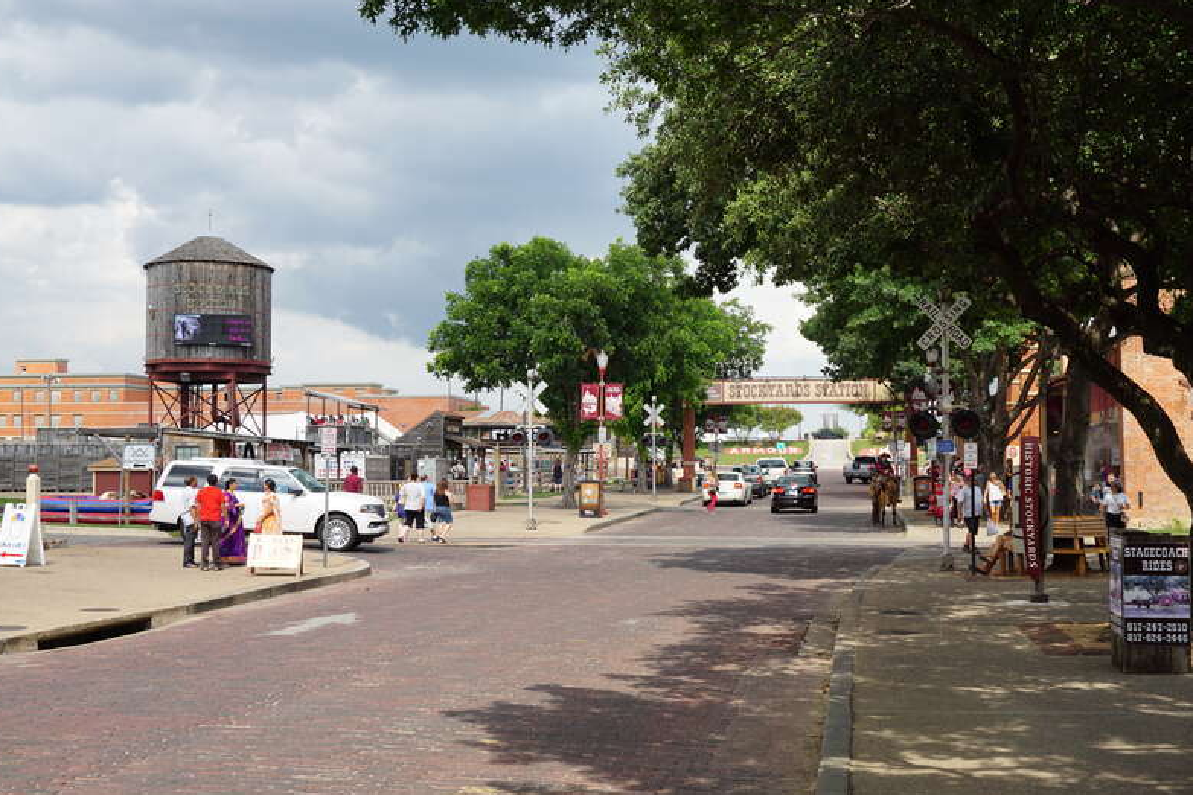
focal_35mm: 48
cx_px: 587
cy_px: 403
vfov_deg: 28.4
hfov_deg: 41.5
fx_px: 1574
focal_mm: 31
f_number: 10
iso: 100
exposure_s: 1/100
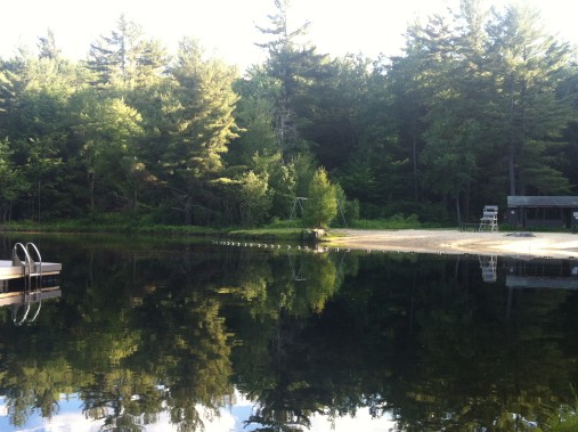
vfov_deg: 27.5
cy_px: 235
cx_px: 295
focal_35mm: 53
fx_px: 884
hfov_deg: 36.2
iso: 80
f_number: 2.8
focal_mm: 3.85
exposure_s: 1/132
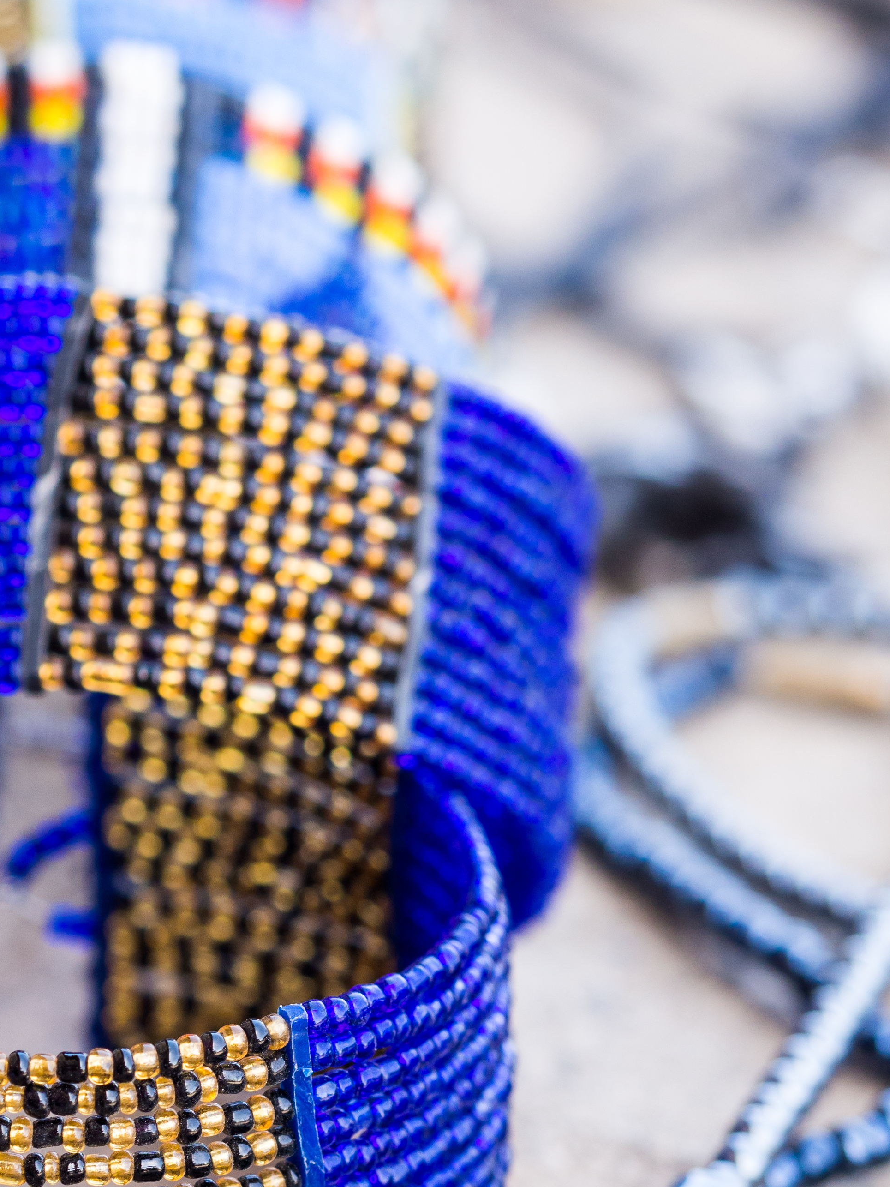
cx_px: 127
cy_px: 731
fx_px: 7370
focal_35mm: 215
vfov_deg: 9.2
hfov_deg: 6.9
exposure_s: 1/250
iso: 400
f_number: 3.2
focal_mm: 60
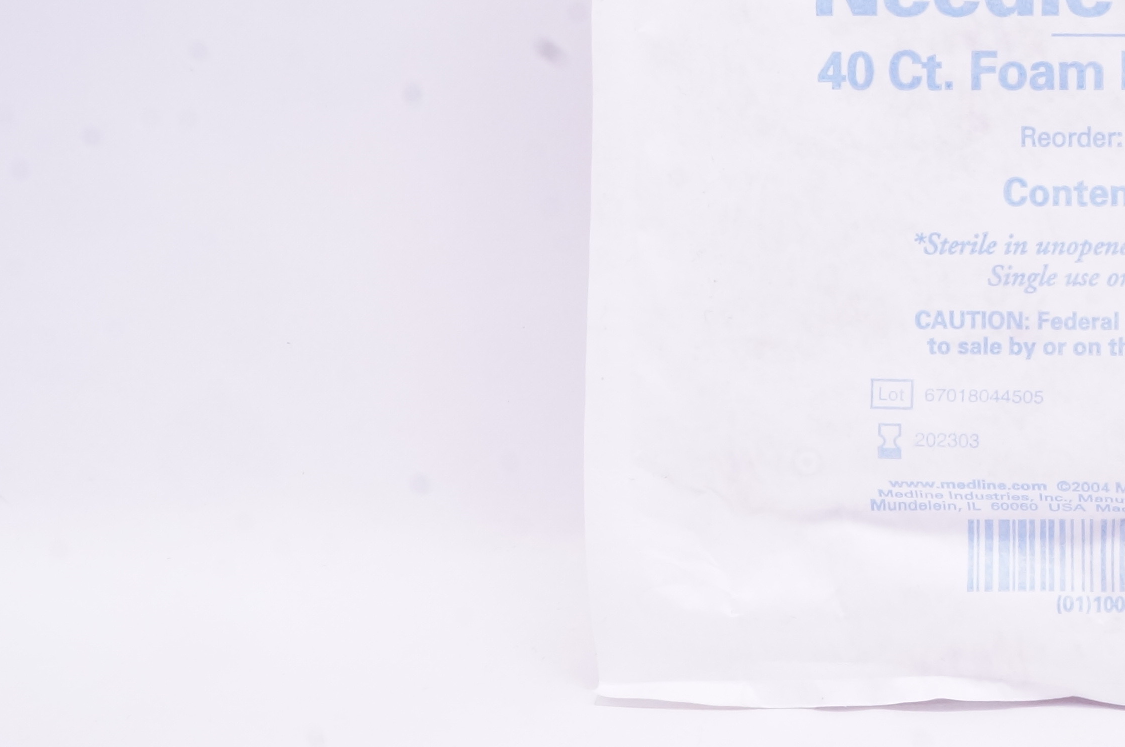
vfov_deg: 22.6
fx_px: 1842
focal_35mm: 59
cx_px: 1130
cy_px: 138
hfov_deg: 31.4
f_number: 18
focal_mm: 18
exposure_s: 1/13
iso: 800
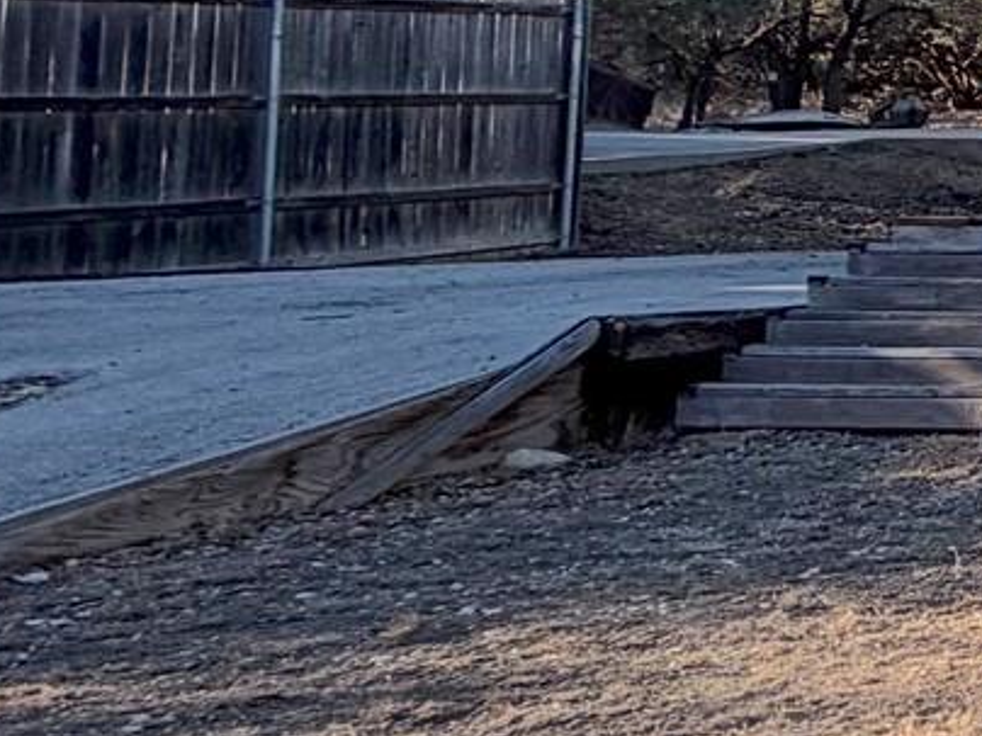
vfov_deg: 20.5
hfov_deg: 15.9
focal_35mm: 71
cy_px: 138
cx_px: 2261
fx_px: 2014
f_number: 2.2
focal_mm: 2.22
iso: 40
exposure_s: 1/502
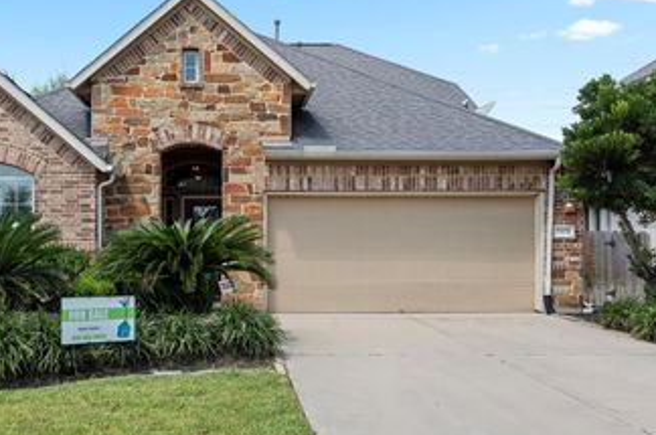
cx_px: 227
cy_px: 276
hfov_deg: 53.9
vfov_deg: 37.7
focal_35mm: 35
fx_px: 633
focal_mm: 22.5
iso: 100
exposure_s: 1/125
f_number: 8
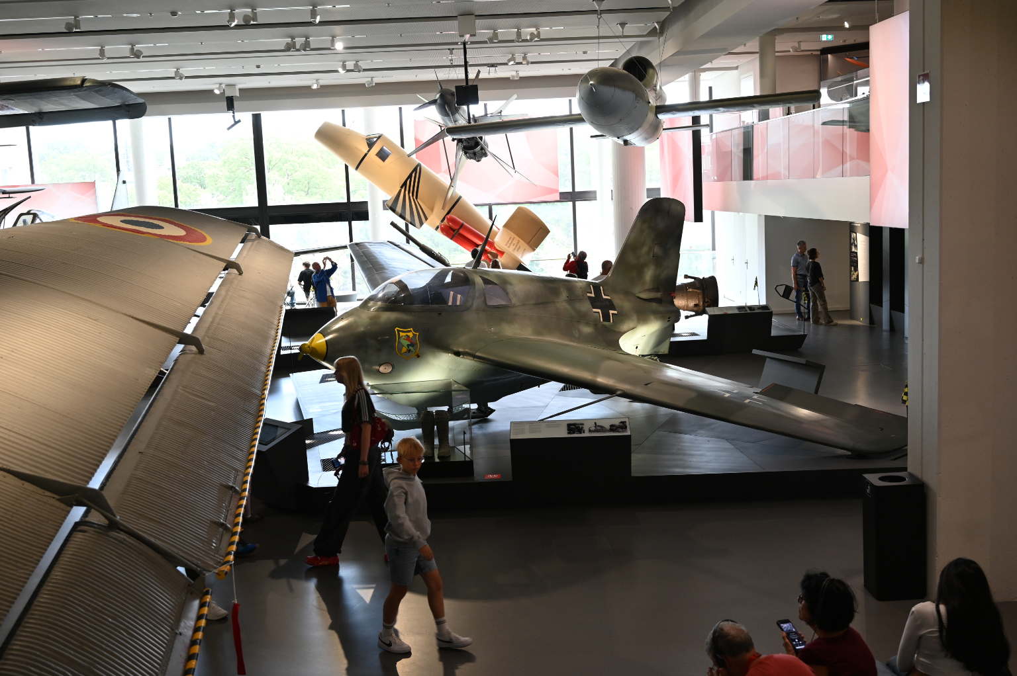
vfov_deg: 34.2
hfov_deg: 49.6
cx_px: 508
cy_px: 338
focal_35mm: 39
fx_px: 1101
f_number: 4
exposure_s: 1/125
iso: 640
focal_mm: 39
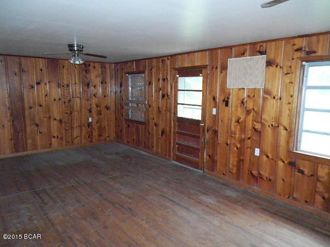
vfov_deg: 54.9
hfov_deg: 69.4
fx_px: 238
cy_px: 124
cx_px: 165
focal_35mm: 25
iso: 1600
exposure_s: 1/30
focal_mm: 4.5
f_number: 3.2
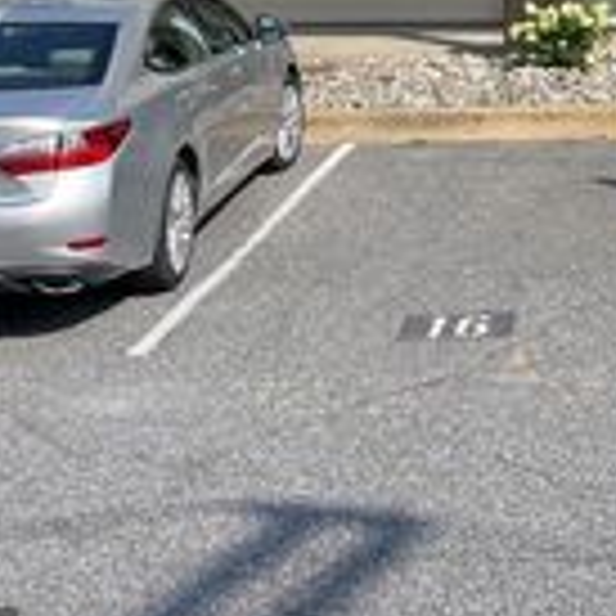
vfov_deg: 19.3
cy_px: -146
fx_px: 1691
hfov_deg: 18.7
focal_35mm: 84
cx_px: 868
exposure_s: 1/3610
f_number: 1.6
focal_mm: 4.2
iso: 32
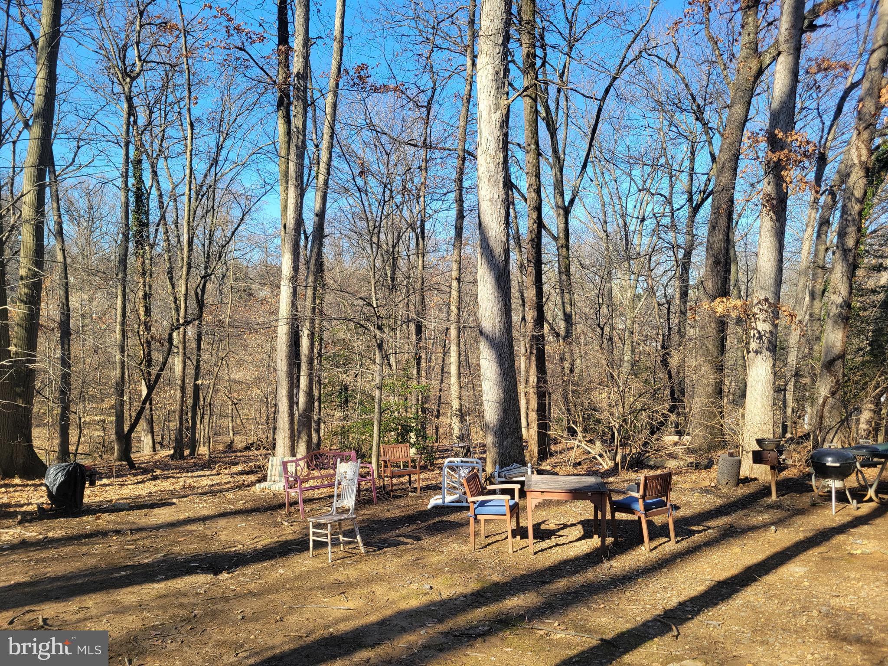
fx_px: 667
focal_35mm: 26
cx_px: 444
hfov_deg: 67.3
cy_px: 333
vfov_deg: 53.1
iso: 40
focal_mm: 5.4
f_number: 1.8
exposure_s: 1/767
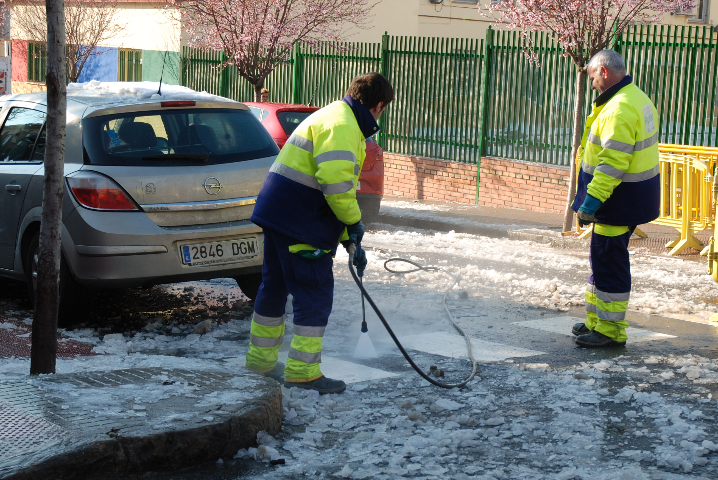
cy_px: 284
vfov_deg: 17.6
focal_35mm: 78
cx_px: 436
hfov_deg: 26.0
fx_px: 1552
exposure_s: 1/160
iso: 100
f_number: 6.3
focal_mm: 35
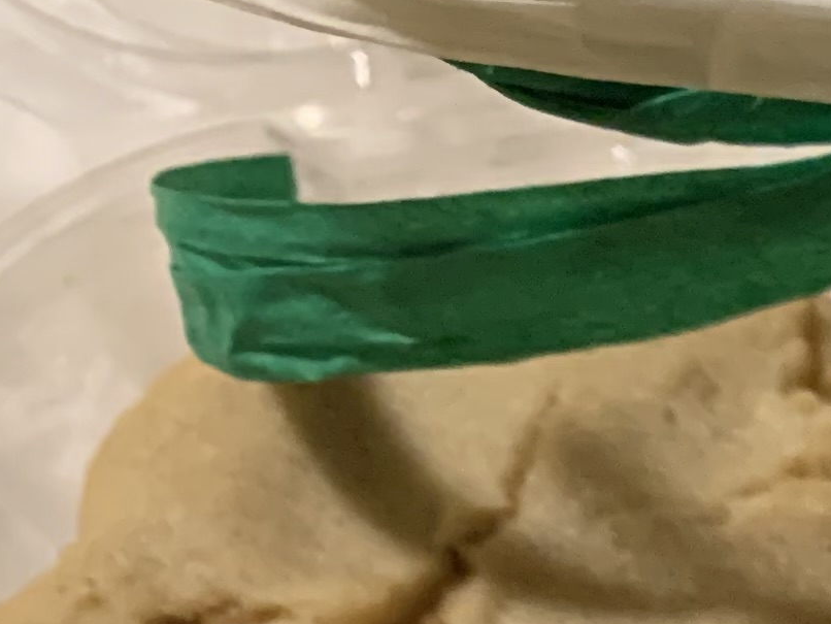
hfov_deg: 13.1
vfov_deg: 10.3
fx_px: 3122
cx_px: 1677
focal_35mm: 130
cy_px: 1351
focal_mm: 4.25
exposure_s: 1/60
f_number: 1.8
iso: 400
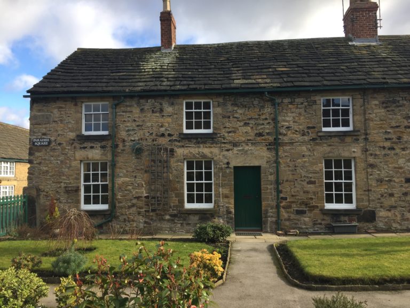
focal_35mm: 29
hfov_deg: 61.7
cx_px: 205
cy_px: 154
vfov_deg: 48.2
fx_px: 343
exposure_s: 1/542
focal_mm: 4.15
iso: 32
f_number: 2.2
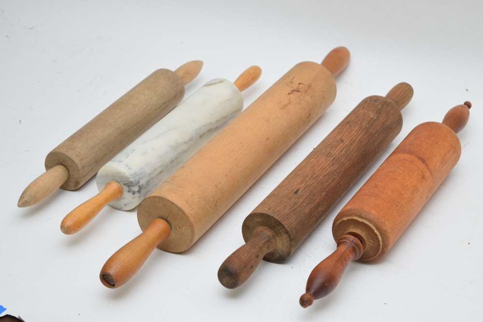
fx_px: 1107
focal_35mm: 82
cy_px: 161
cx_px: 242
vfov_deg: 16.6
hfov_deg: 24.6
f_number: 5.6
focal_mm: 55
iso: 800
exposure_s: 1/100
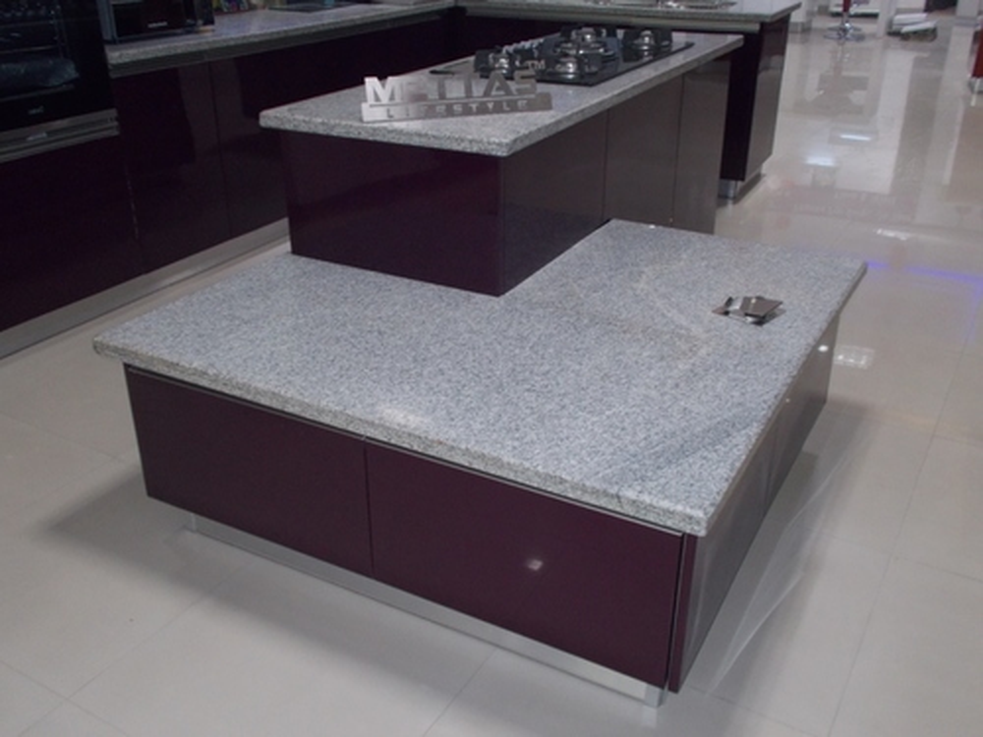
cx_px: 492
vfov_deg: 41.8
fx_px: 966
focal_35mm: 34
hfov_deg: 54.0
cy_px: 368
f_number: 3.6
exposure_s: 1/25
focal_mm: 6
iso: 200
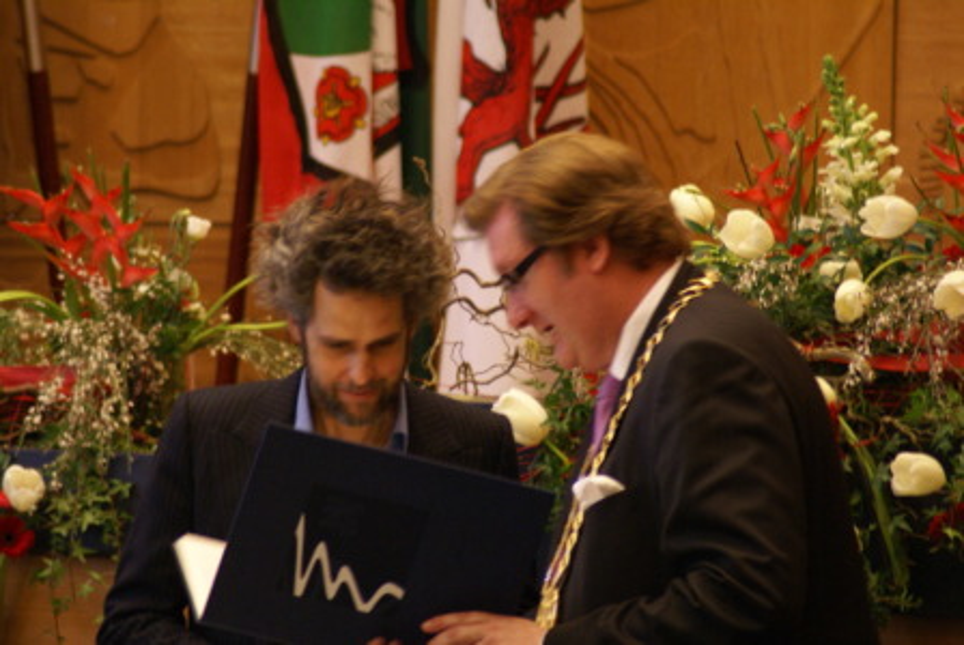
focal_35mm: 420
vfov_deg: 3.3
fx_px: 11261
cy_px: 322
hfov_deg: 4.9
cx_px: 482
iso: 400
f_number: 5.6
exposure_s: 1/15
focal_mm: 280
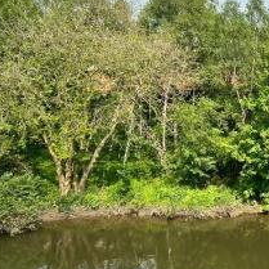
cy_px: 89
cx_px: 315
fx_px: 563
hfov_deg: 24.6
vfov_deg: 26.7
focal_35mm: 64
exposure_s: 1/3704
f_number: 1.5
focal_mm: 5.7
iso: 50
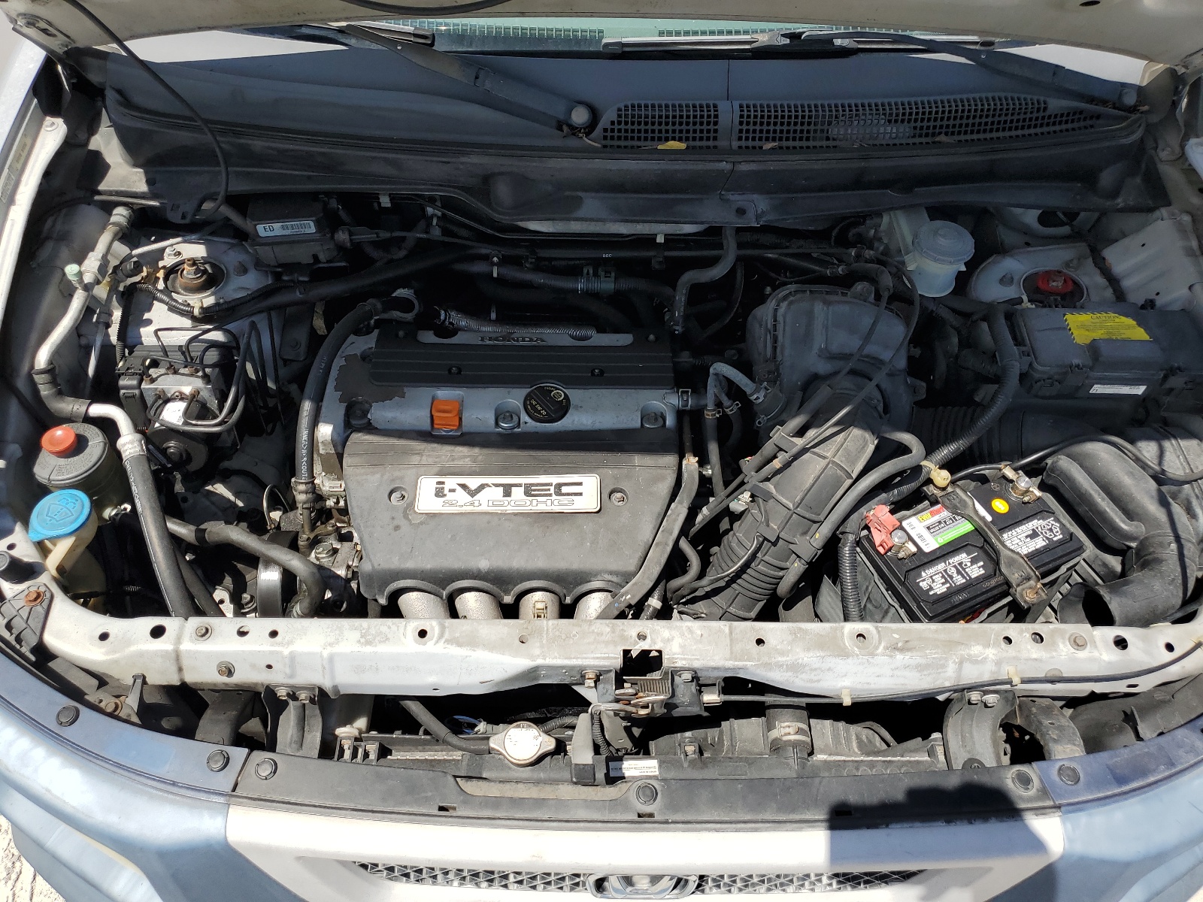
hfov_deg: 67.3
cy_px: 451
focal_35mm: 26
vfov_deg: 53.1
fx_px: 904
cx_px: 602
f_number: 1.5
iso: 50
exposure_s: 1/2500
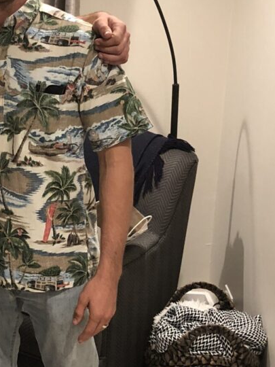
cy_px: 167
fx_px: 879
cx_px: -9
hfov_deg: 17.3
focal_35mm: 83
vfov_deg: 23.6
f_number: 1.8
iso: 80
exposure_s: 1/15
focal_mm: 4
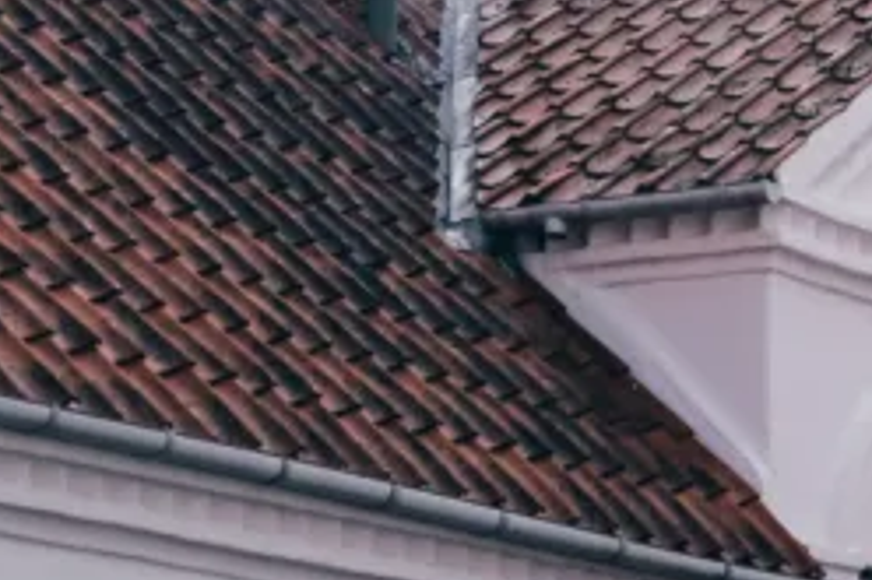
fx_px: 5640
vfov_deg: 5.9
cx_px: 496
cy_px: -70
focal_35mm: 233
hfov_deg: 8.8
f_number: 4
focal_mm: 55
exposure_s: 1/850
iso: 200
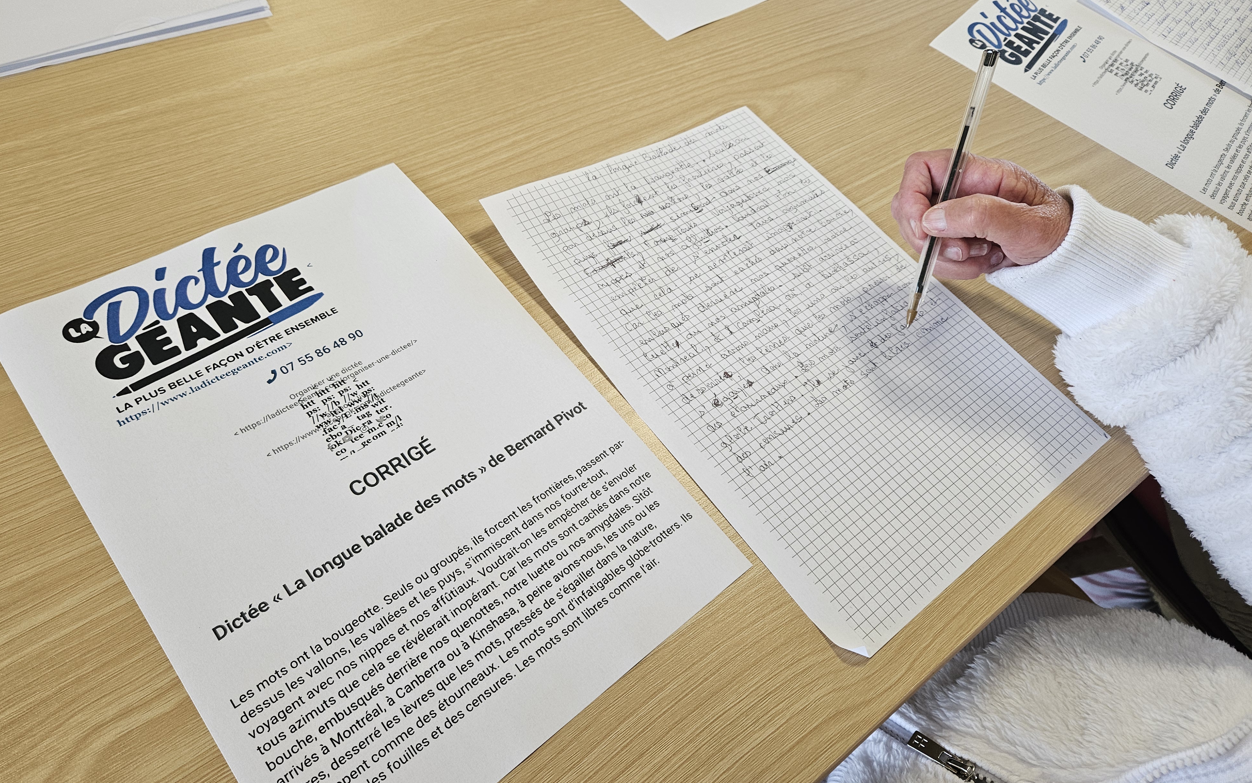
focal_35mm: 25
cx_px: 614
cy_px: 359
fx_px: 853
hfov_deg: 72.5
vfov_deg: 49.2
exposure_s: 1/100
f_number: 1.8
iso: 125
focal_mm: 5.4
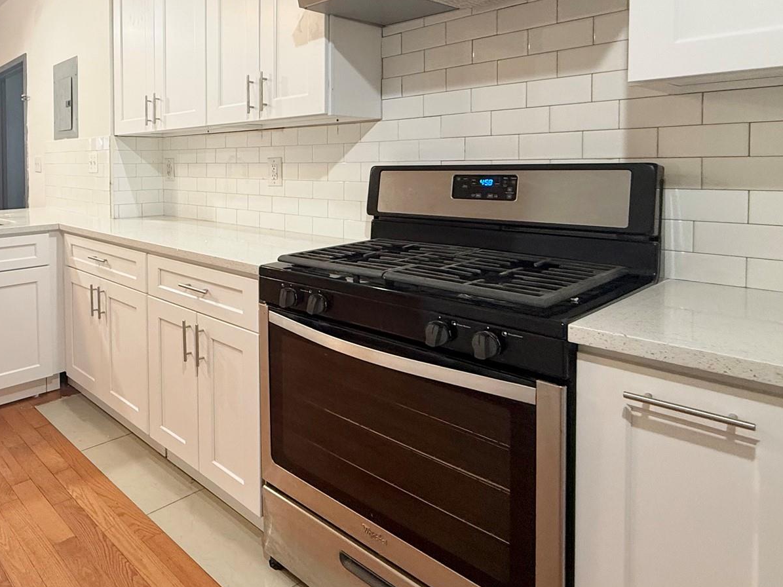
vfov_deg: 55.3
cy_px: 184
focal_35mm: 24
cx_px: 151
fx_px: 543
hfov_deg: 64.9
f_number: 2.2
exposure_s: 1/60
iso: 250
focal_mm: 2.22
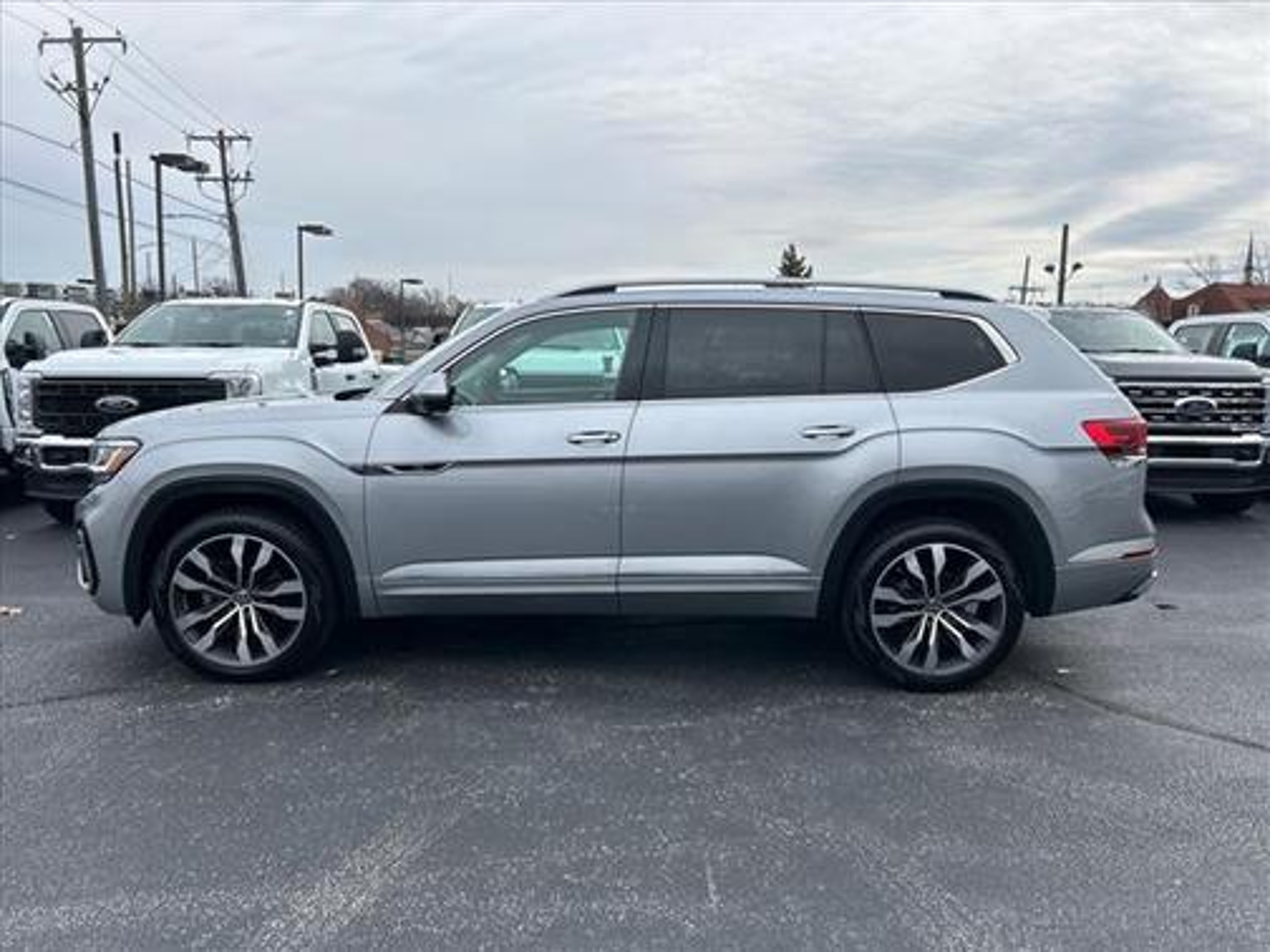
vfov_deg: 53.1
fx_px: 954
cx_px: 635
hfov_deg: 67.3
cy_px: 476
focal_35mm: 26
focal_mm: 5.7
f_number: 1.5
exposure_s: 1/2762
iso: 50
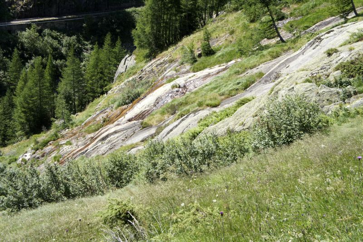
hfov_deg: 40.0
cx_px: 182
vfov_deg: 27.2
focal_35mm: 50
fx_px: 499
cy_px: 121
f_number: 8
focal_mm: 33
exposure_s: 1/200
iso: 200
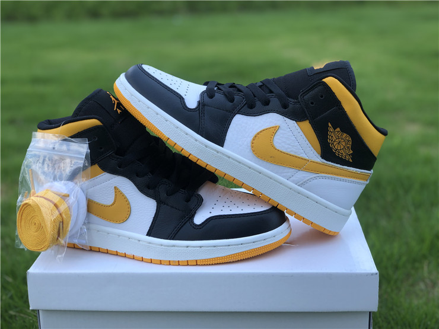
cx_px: 220
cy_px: 164
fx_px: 659
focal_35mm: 52
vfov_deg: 28.0
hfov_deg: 36.8
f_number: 2.4
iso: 16
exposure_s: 1/261
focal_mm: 6
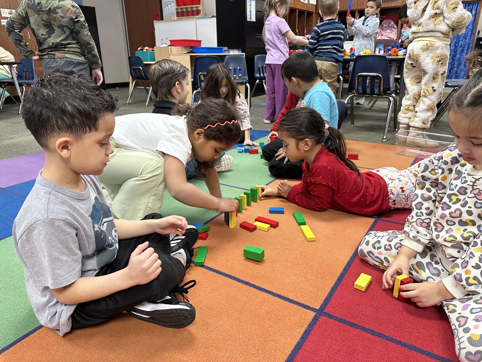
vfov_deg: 56.8
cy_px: 181
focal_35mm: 24
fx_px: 334
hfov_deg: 71.6
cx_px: 241
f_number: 1.78
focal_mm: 6.86
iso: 250
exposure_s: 1/60
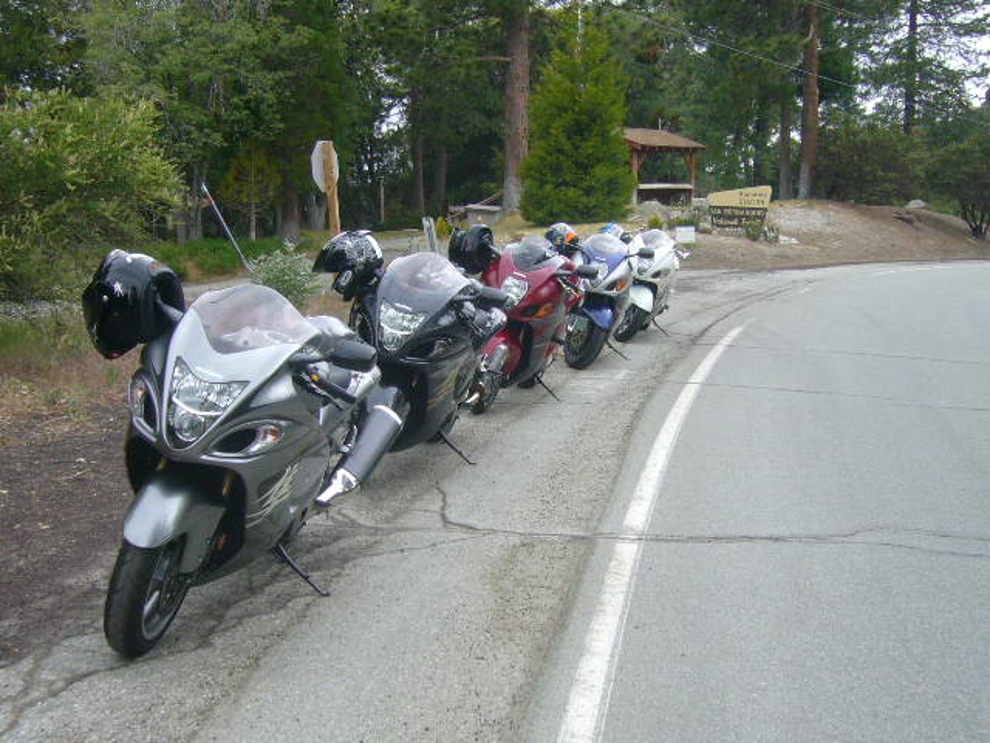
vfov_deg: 26.6
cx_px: 495
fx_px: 1573
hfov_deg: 34.9
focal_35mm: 55
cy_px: 372
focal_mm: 6.6
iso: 100
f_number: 3
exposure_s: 1/250
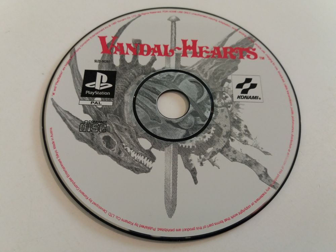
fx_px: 272
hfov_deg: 63.4
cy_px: 126
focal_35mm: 28
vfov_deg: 49.7
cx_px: 168
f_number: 1.9
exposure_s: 1/20
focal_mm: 3.7
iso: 160
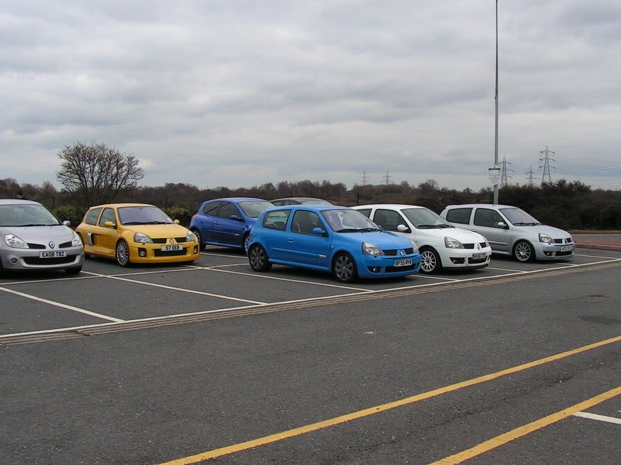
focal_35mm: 41
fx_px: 735
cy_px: 233
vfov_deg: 35.1
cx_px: 332
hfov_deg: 45.7
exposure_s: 1/200
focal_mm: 6
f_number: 4.8
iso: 64
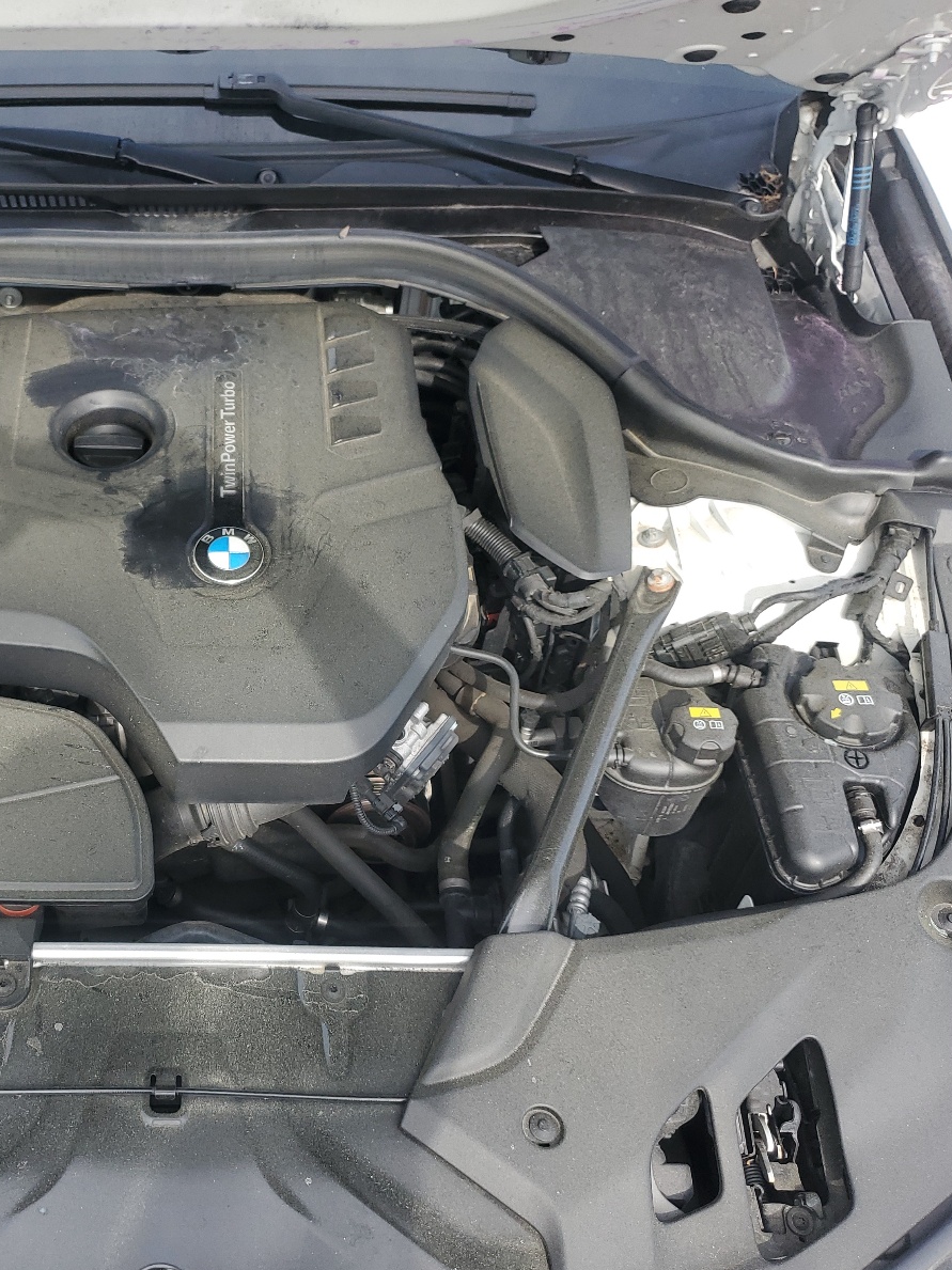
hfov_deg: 38.8
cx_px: 162
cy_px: 640
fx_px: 1284
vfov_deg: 52.6
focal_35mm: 35
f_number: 1.5
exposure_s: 1/588
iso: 50
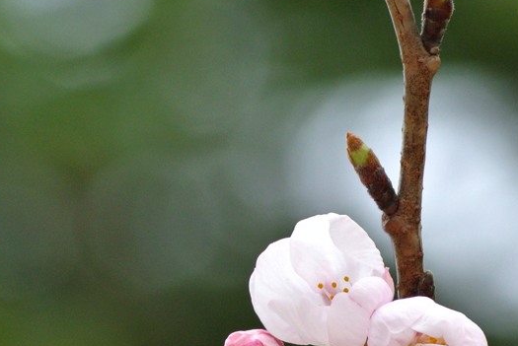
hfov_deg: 2.6
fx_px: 11376
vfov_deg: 1.7
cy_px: 291
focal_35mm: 790
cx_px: 275
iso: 560
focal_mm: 150
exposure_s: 1/125
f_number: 8
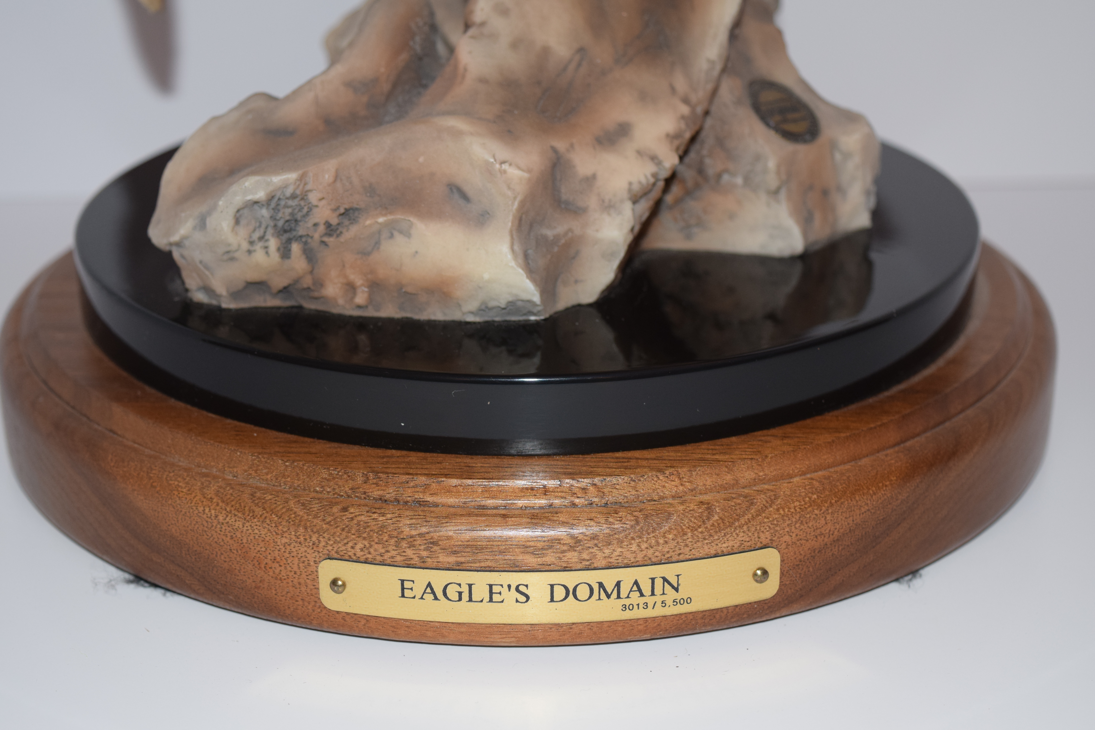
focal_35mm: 72
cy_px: 365
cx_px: 548
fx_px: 2190
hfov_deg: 28.1
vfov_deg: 18.9
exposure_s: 1/25
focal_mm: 48
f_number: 5.3
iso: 720
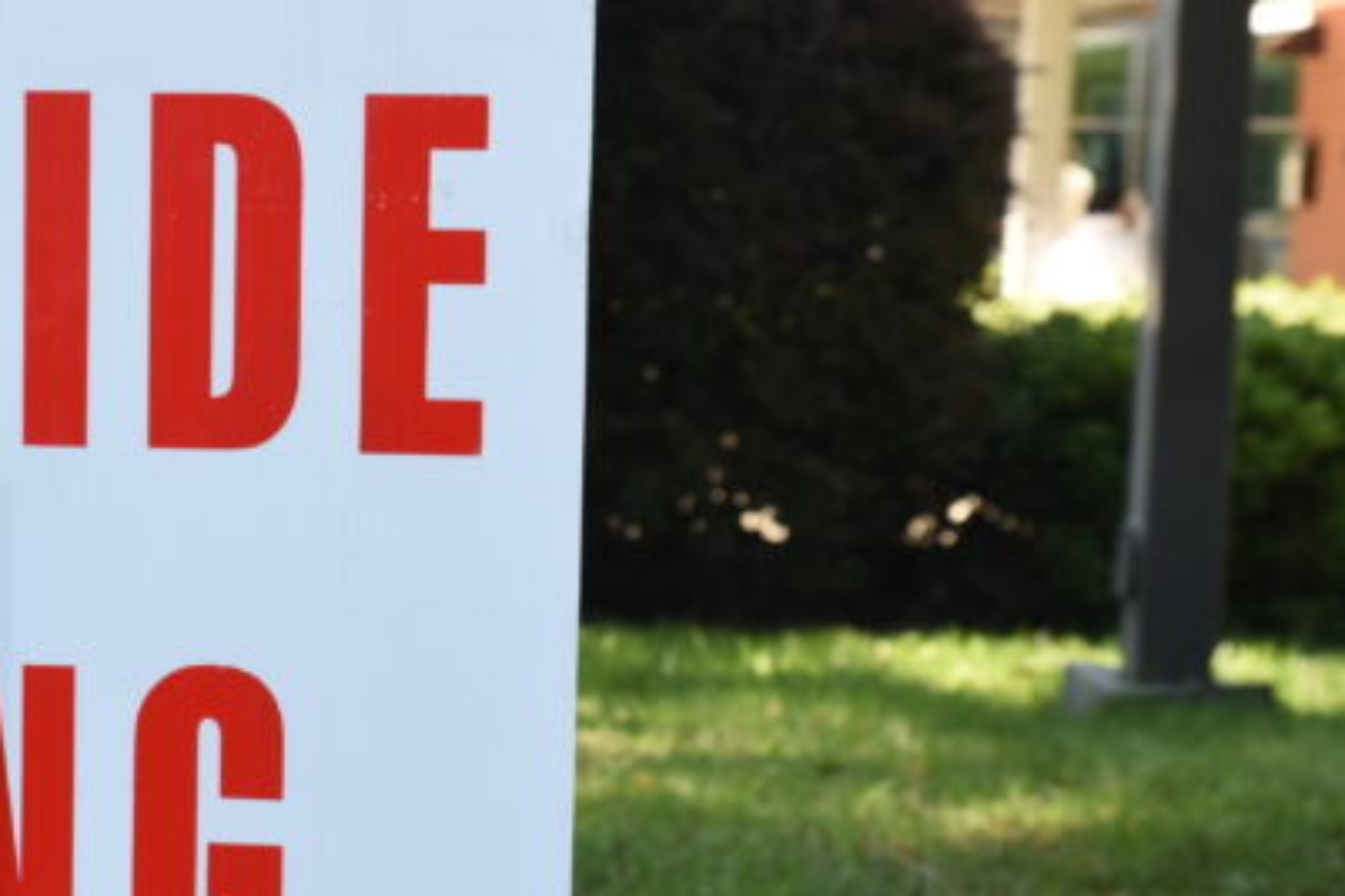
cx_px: -117
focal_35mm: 112
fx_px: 4184
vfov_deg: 12.2
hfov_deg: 17.7
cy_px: 473
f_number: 8
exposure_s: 1/200
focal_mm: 44
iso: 500
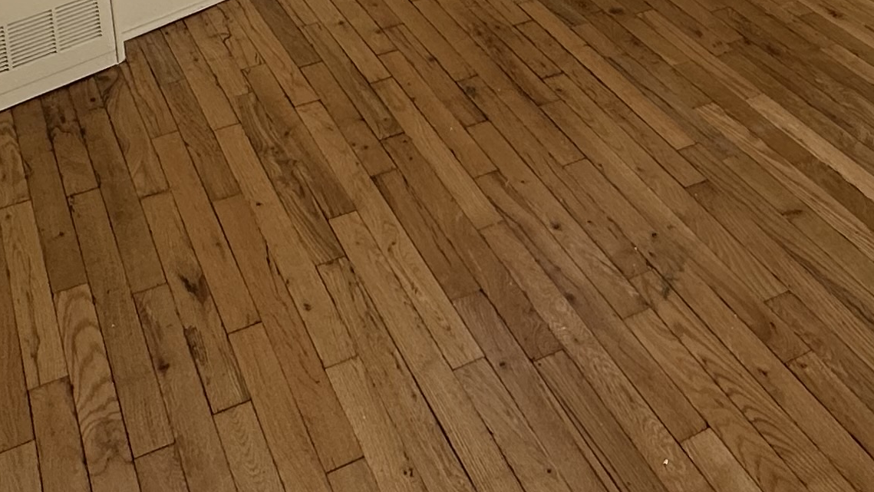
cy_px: -273
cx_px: 757
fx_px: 1252
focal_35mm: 54
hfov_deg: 36.5
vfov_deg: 19.1
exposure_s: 1/99
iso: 50
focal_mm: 2.22
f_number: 2.2
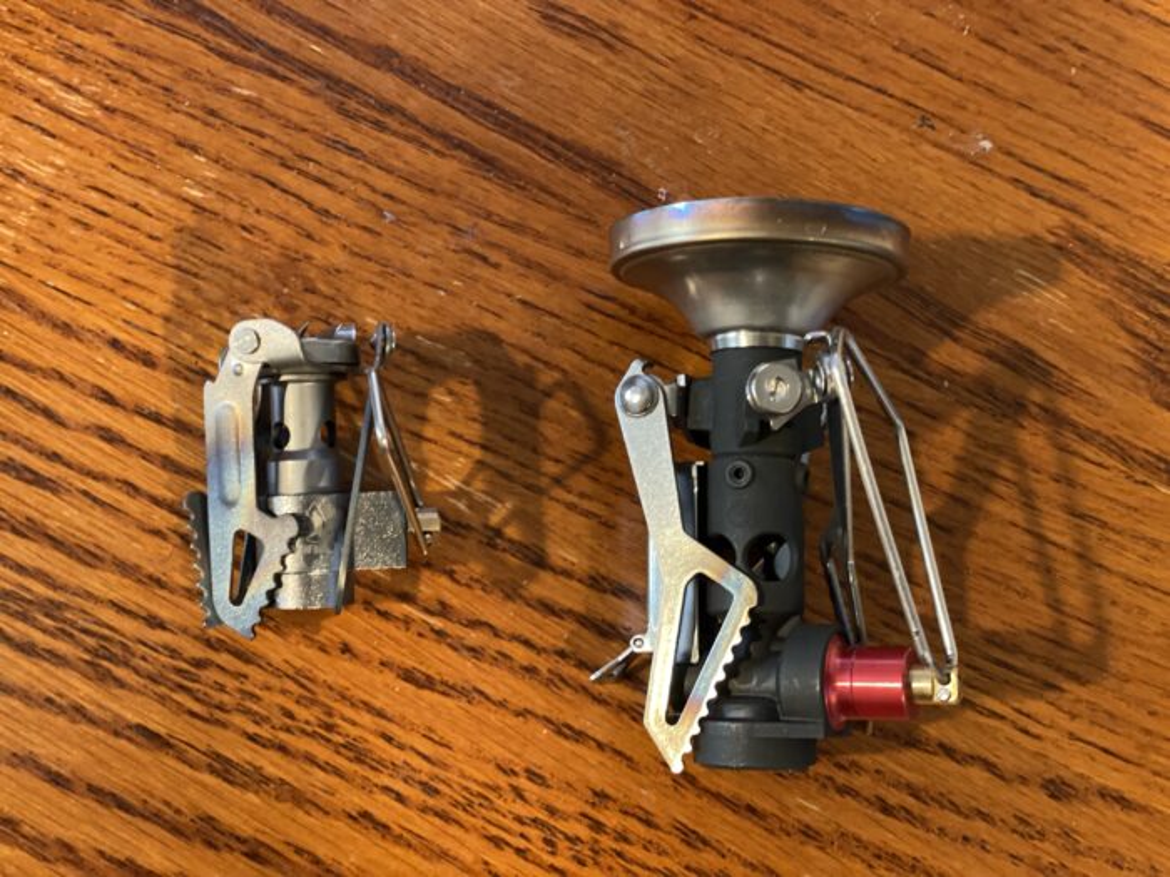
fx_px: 1758
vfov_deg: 28.0
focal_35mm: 52
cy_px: 438
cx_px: 585
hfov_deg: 36.8
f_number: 2
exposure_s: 1/24
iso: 400
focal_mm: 6
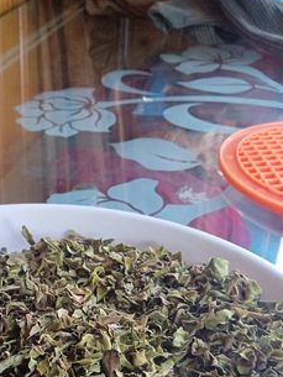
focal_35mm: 55
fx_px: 599
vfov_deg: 33.2
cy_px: 335
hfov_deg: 25.7
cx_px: 25
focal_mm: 3.43
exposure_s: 1/33.3
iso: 199
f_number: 2.2
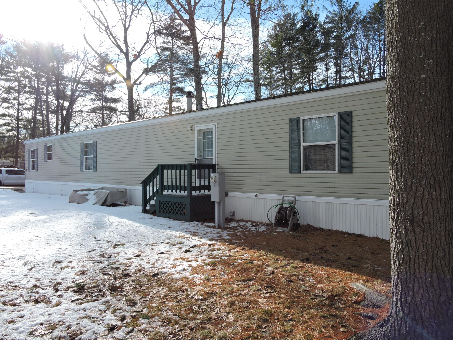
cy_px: 170
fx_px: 314
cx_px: 226
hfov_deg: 71.6
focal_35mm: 24
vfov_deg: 56.8
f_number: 3.3
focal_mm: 4.3
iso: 100
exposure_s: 1/640
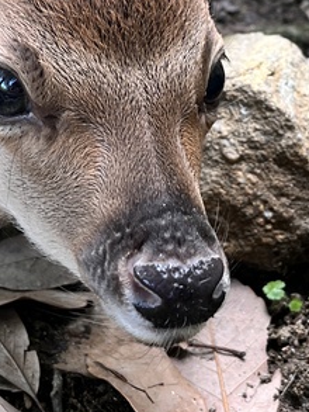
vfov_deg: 22.2
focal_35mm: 87
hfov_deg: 16.9
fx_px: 1035
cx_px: 88
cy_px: 85
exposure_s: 1/106
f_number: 1.6
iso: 125
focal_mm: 5.1
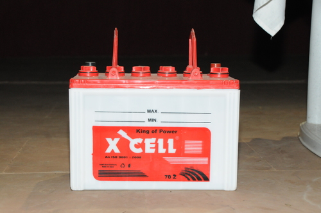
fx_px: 735
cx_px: 160
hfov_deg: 24.6
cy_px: 106
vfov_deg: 16.5
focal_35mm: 82
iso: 1250
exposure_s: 1/60
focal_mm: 55
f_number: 8
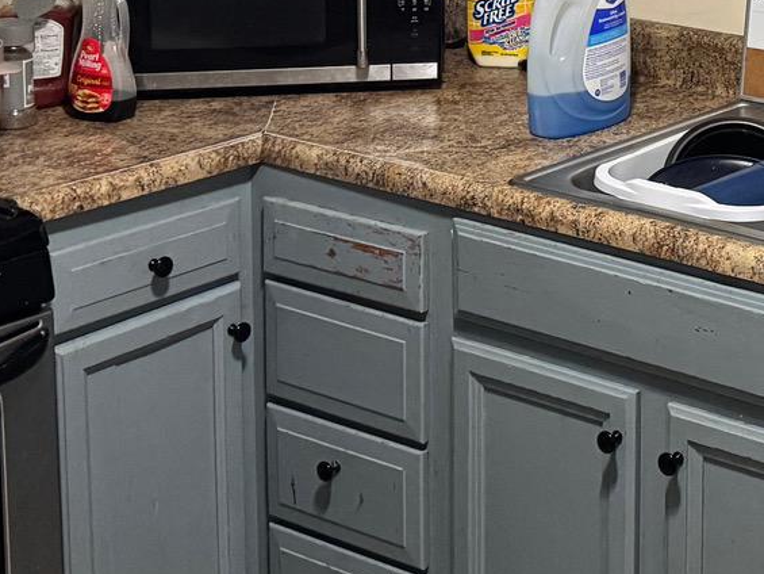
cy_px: -125
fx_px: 1921
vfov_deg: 16.3
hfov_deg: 21.1
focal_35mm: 87
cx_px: 883
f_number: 1.78
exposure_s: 1/60
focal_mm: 6.76
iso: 500
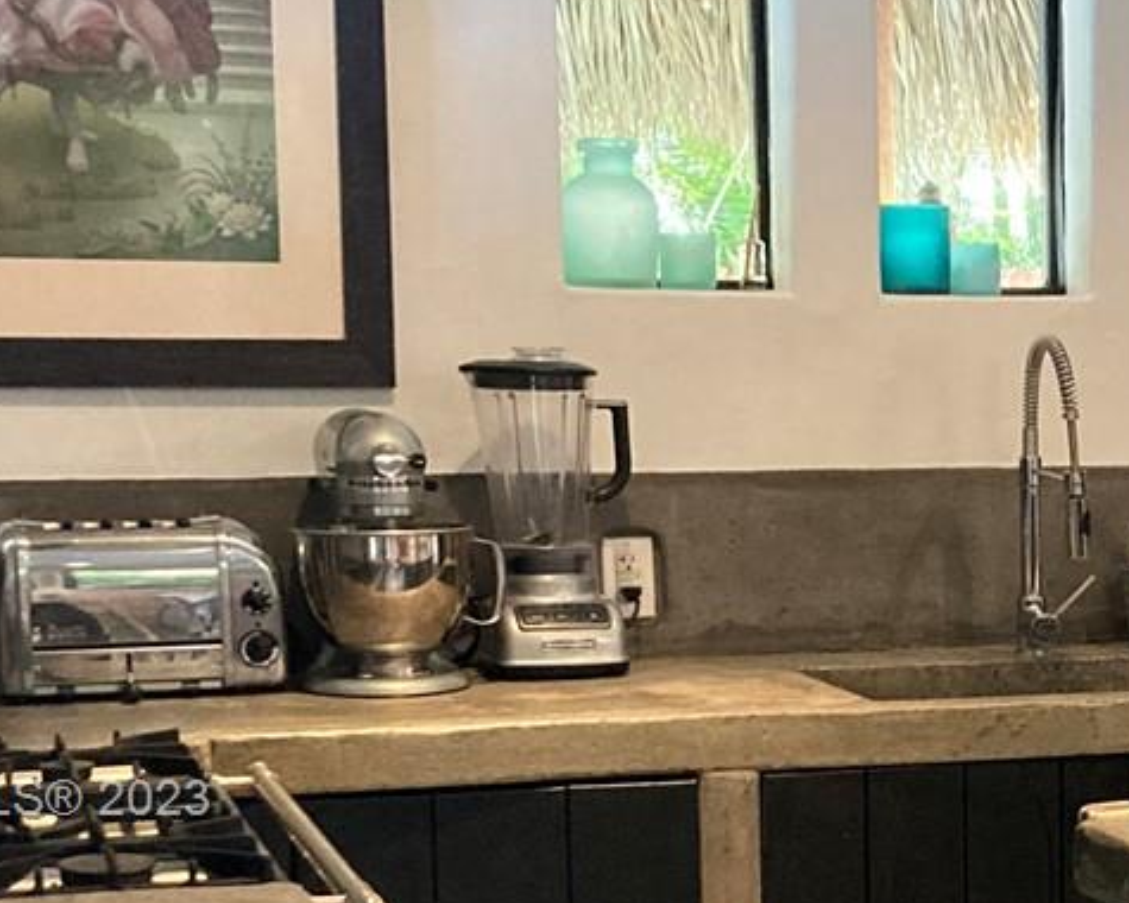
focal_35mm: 92
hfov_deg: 19.6
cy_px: 803
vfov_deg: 16.5
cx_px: 1352
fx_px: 3074
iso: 320
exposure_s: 1/60
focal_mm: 3.99
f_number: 1.8
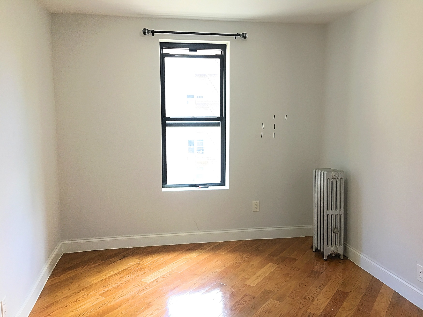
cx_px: 212
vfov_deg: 48.2
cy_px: 158
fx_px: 354
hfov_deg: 61.7
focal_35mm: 29
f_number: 2.2
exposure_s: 1/30
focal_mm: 4.15
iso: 40
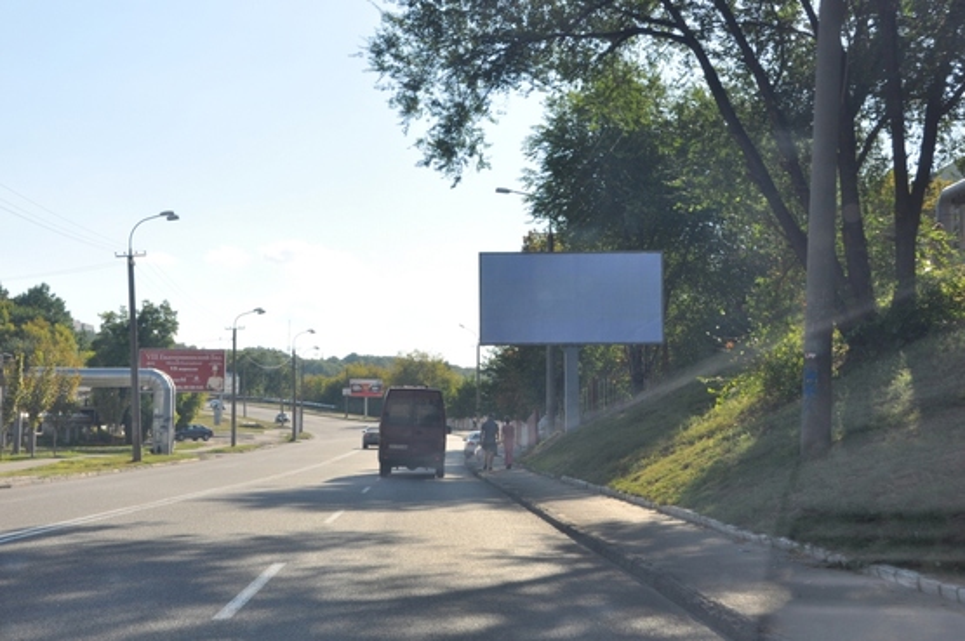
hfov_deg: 38.9
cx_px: 482
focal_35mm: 51
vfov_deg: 26.4
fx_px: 1366
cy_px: 320
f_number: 11
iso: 200
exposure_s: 1/200
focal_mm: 34
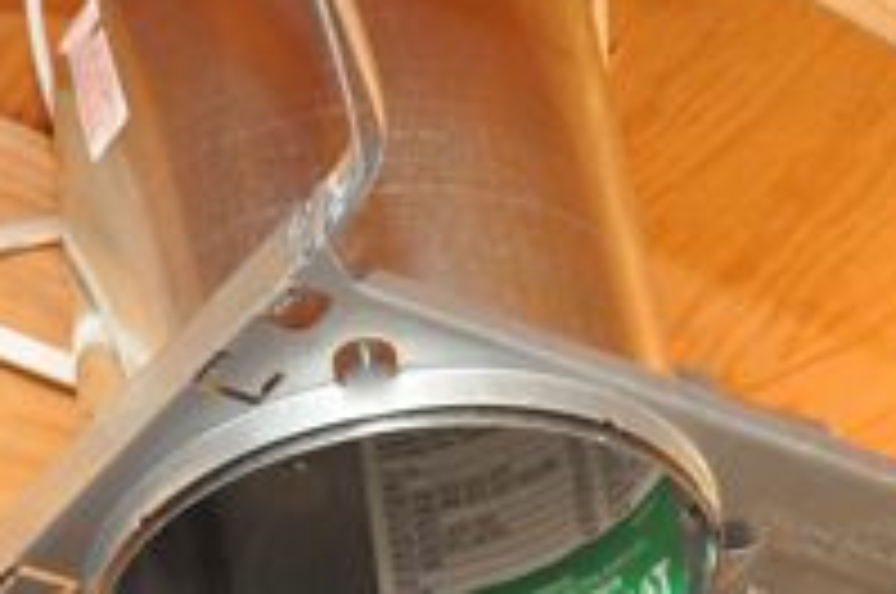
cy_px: 333
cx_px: 572
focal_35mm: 128
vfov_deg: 10.7
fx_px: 3181
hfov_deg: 16.0
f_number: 9
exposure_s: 1/60
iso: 5000
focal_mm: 34
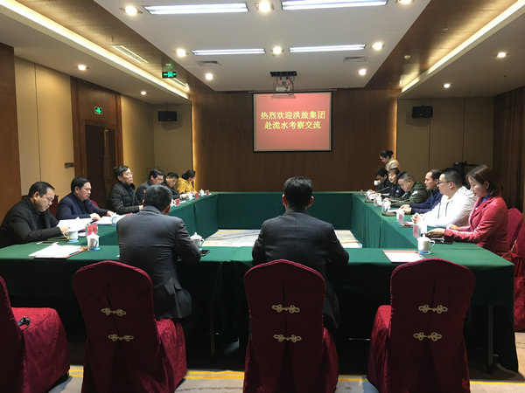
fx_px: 440
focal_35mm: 29
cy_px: 196
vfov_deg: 48.2
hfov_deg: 61.7
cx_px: 262
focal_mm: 4.15
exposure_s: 1/10
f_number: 2.2
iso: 100
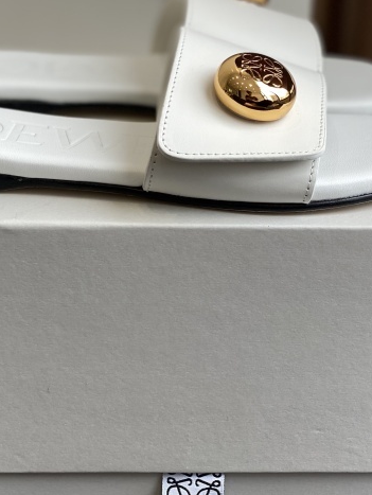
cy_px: 134
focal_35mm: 89
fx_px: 1274
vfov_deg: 21.8
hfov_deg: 16.6
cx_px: 145
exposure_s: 1/182
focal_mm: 6
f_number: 2
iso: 20
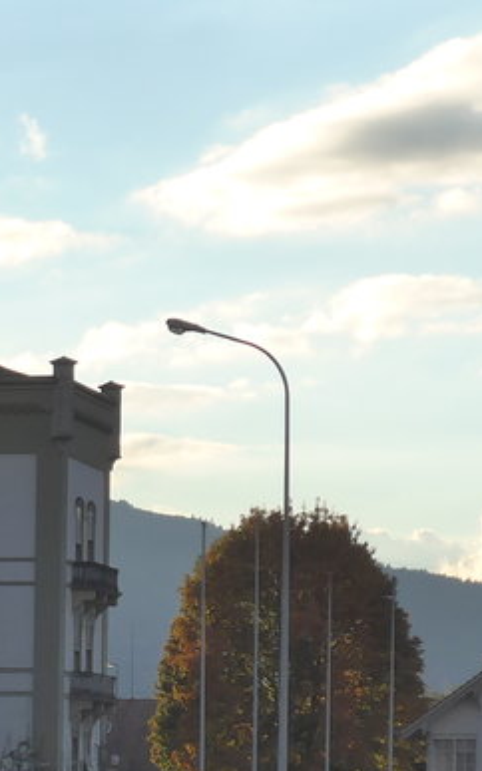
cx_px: -337
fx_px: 5105
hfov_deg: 5.3
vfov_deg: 8.6
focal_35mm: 243
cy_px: 687
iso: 160
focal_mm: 15
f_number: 4.2
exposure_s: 1/640
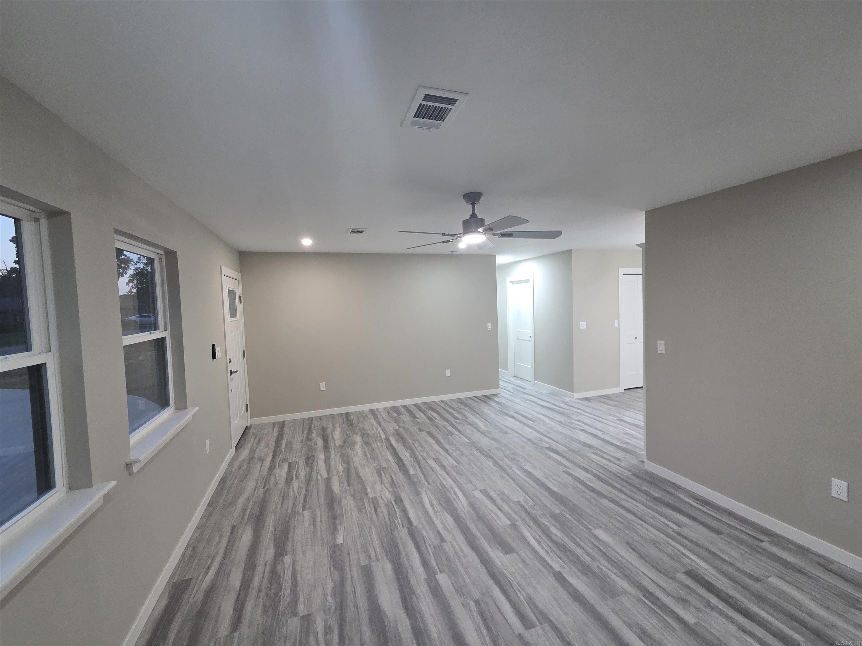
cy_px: 323
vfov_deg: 89.9
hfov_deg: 106.2
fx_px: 324
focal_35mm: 13
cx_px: 431
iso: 320
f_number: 2.2
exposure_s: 1/60
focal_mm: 2.2
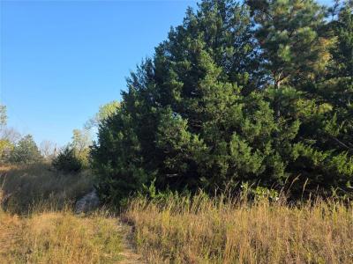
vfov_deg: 58.9
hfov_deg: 73.9
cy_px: 132
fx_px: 235
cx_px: 176
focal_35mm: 23
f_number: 1.7
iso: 80
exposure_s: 1/1632
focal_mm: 6.3
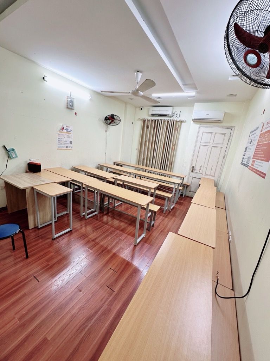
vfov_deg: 102.1
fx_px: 146
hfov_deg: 85.7
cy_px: 180
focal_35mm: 14
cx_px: 135
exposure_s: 1/100
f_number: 2.2
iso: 125
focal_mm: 2.22
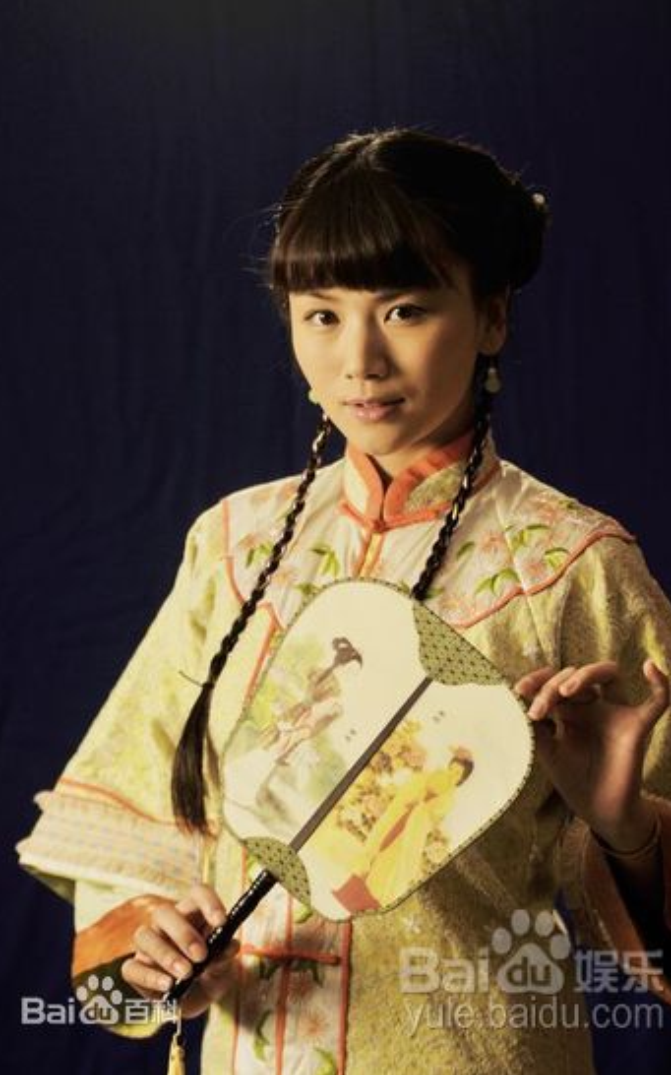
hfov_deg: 10.6
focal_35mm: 123
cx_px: 345
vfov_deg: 17.0
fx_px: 3601
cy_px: 538
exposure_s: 1/80
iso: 200
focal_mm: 80
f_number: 2.8
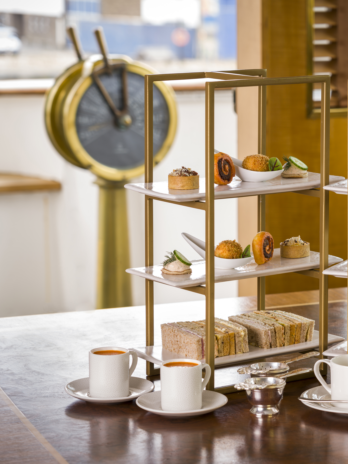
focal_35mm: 133
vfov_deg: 14.8
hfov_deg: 11.0
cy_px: 232
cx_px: 348
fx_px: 1783
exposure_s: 1/30
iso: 50
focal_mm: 92
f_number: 5.6
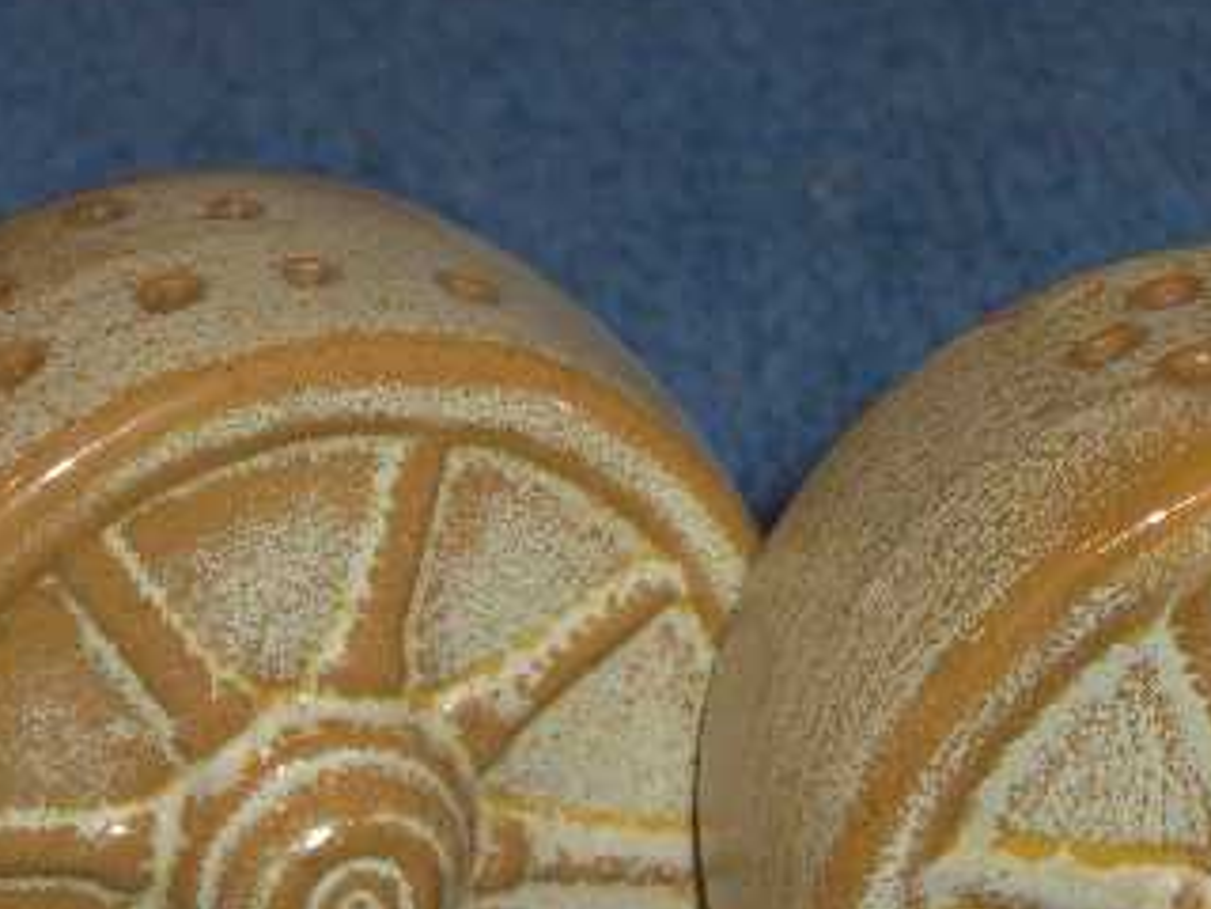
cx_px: 742
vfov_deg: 8.0
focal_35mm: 186
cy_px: 795
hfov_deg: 10.6
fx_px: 6507
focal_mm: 19.4
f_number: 9.6
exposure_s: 1/30
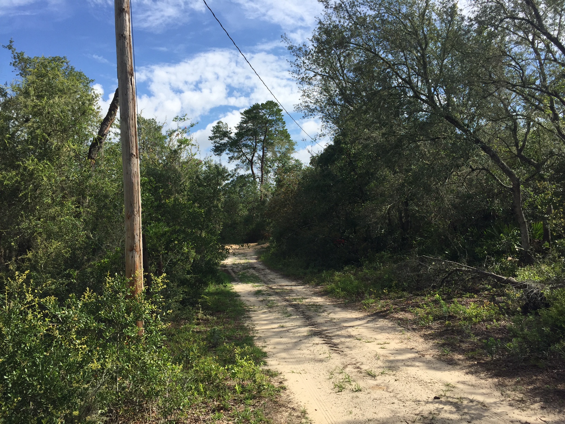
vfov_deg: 48.2
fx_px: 473
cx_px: 282
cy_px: 212
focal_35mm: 29
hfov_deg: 61.7
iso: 32
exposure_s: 1/2198
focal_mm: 4.15
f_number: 2.2
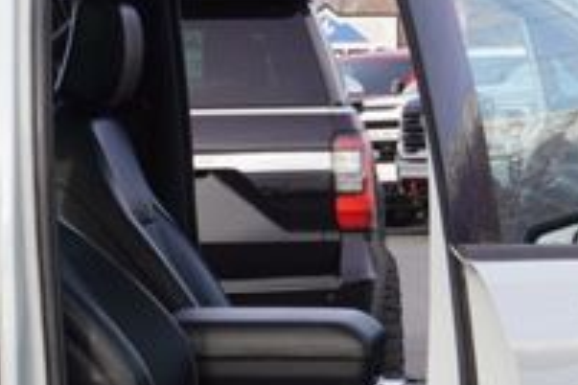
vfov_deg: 6.2
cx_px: 523
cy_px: 494
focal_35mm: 222
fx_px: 3557
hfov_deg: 9.3
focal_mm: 29
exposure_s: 1/100
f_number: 7.1
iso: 100
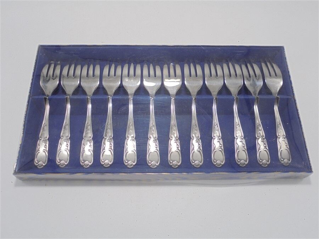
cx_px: 160
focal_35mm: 34
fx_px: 313
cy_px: 120
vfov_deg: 41.8
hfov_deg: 54.0
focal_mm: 6.1
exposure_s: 1/60
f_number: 4
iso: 100
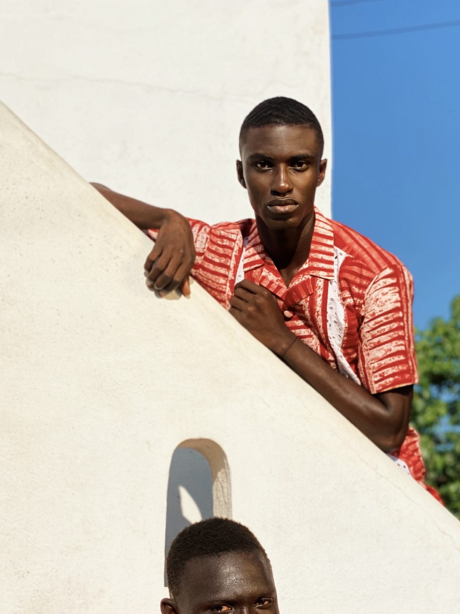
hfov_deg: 19.6
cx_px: 289
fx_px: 1329
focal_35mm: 75
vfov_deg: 25.9
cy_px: 401
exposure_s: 1/2994
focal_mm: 6
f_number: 2
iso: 20
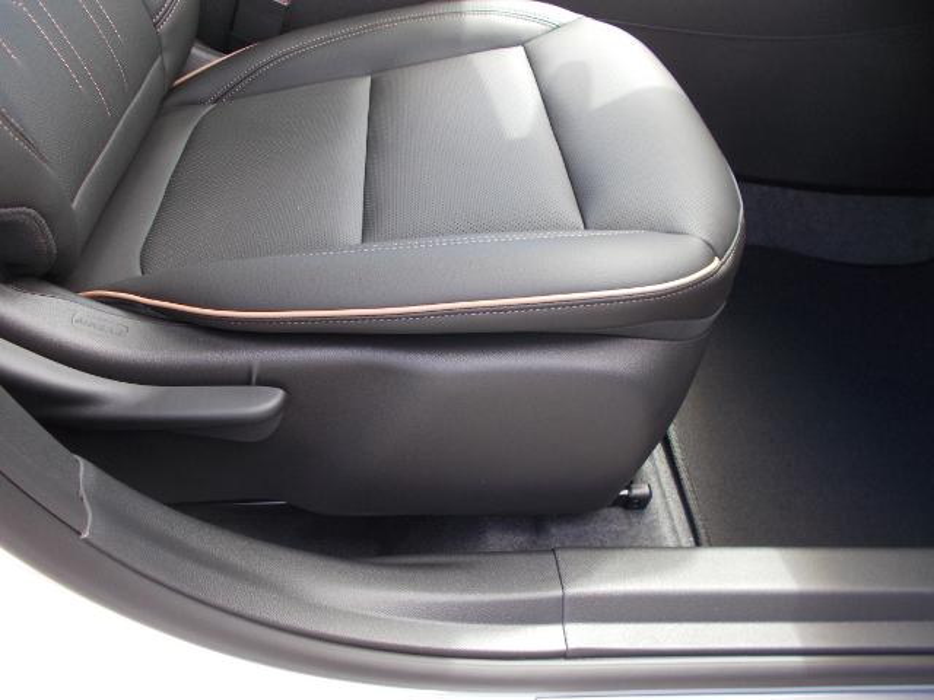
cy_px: 350
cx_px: 467
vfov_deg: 53.1
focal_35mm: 26
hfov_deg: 67.3
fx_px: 702
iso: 80
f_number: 3.2
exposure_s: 1/50
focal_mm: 4.6
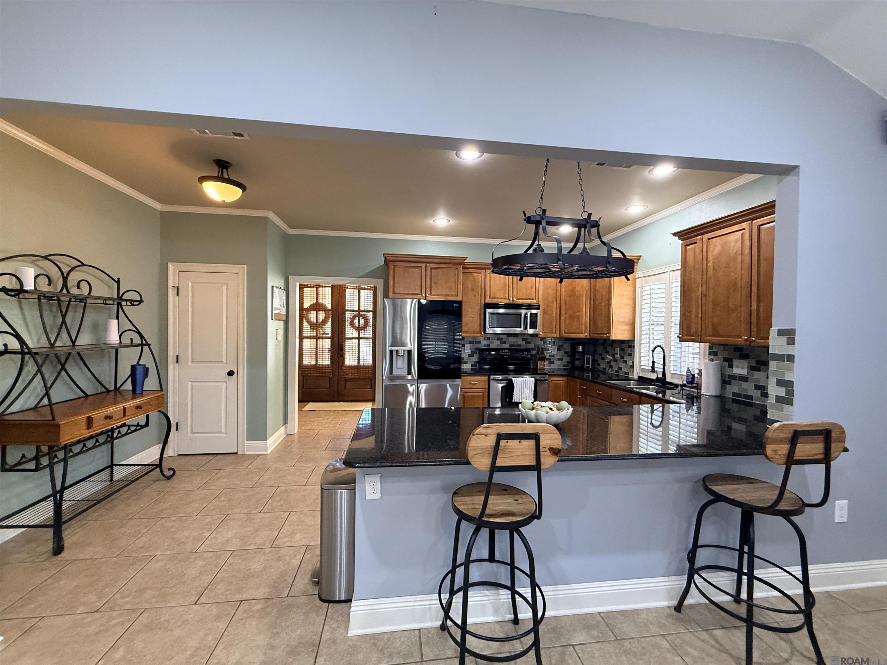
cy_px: 332
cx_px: 444
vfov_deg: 85.7
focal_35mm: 14
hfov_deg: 102.1
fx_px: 359
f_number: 2.2
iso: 400
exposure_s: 1/60
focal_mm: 2.22
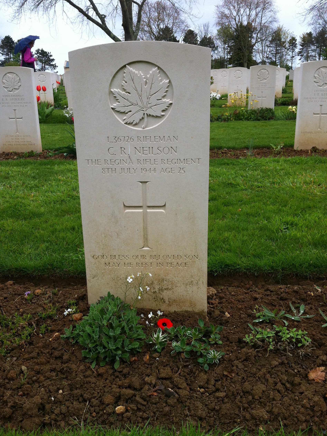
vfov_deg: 51.3
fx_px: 453
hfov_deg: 39.7
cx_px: 162
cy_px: 213
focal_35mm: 36
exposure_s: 1/603
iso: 80
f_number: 2.8
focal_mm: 3.85
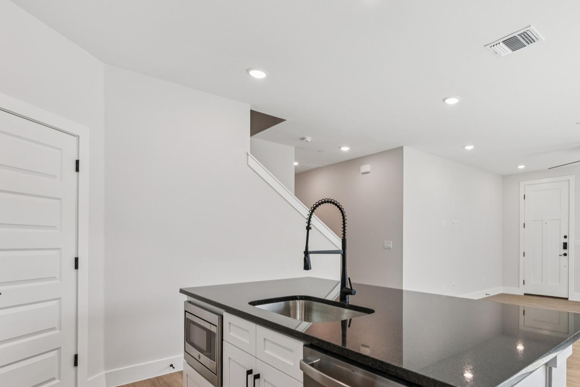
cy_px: 230
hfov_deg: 84.0
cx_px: 386
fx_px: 306
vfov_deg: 64.0
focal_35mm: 19
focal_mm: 14
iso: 100
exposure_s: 1/13
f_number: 8
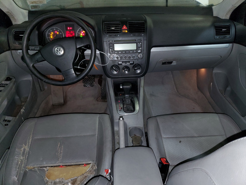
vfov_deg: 53.1
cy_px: 92
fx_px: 185
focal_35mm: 26
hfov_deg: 67.3
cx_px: 123
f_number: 1.5
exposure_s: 1/22
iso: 134
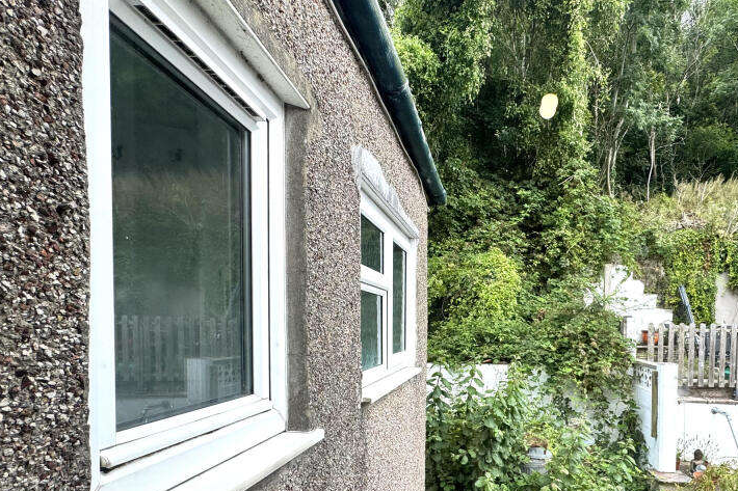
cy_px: 348
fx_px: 430
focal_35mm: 21
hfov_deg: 78.9
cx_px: 484
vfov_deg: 57.4
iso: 40
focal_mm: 2.22
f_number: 2.2
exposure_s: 1/401
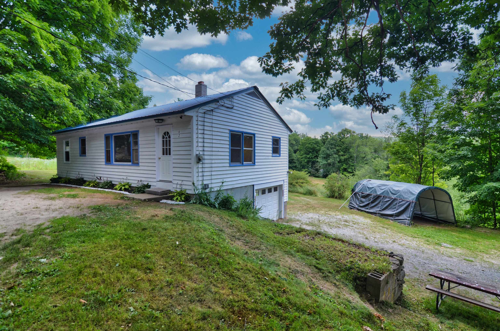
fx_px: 229
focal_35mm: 16
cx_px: 250
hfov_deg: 95.1
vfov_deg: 71.8
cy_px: 166
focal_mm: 11
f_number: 6.3
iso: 200
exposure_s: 1/160
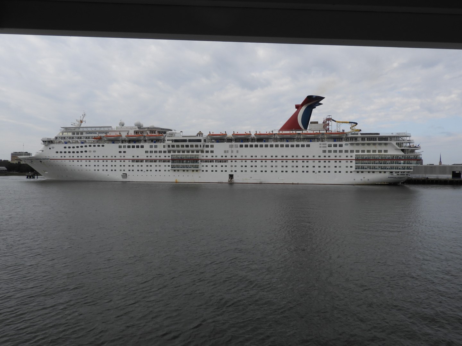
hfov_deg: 63.4
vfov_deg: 49.7
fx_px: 374
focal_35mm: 28
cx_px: 231
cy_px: 173
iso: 100
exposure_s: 1/1000
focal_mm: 5
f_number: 3.5
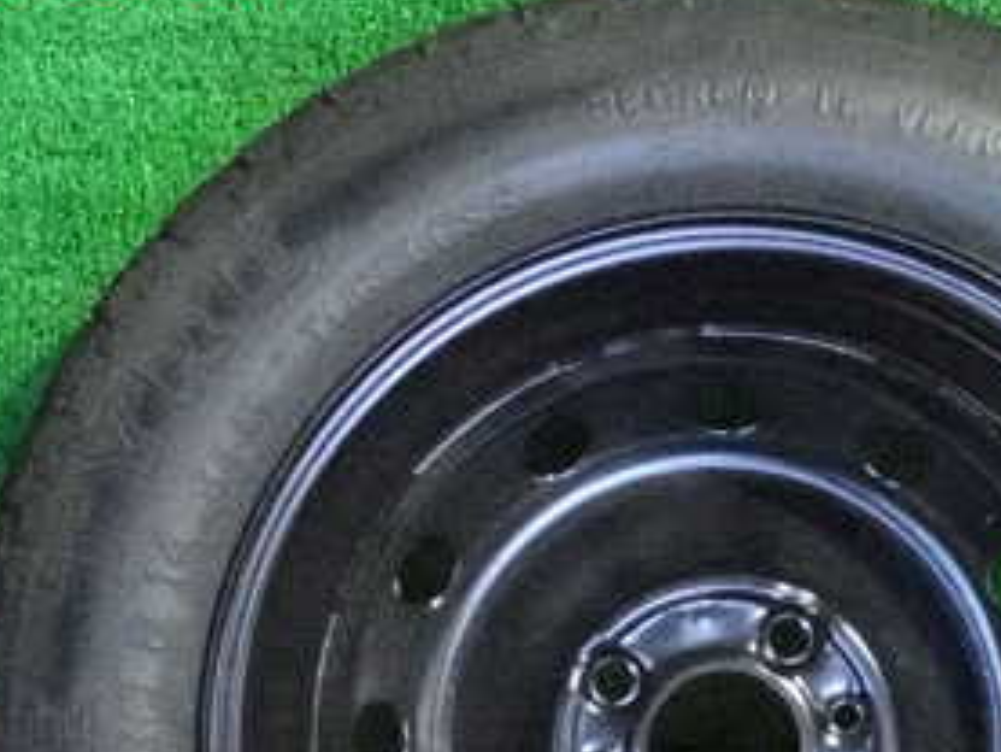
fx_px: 3385
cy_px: 738
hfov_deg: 16.8
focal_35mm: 117
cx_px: 683
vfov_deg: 12.5
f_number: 3.3
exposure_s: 1/125
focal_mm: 9.65
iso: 8000
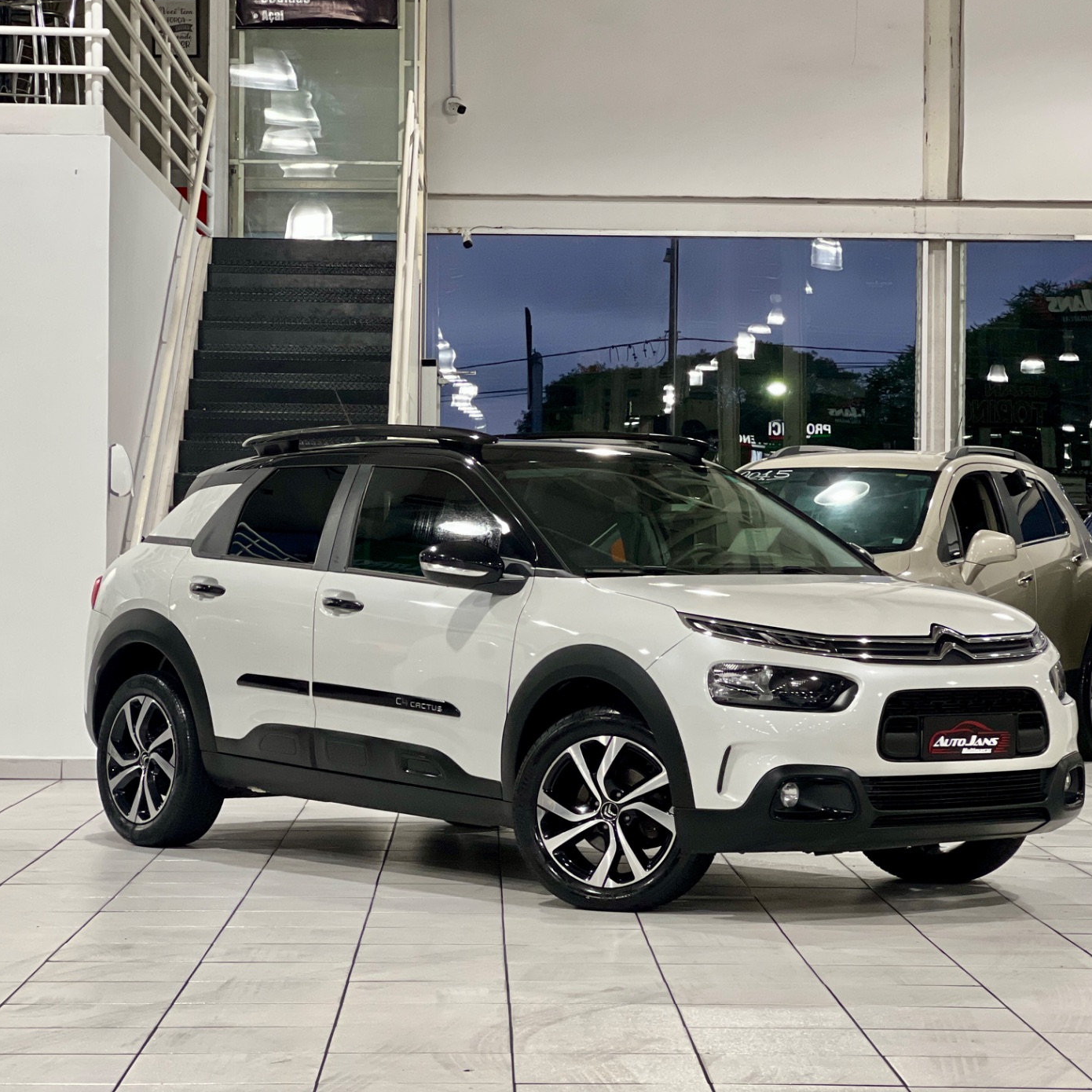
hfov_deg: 18.5
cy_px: 533
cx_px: 584
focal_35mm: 94
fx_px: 3355
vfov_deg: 18.5
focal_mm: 9
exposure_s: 1/40
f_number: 2.8
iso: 320
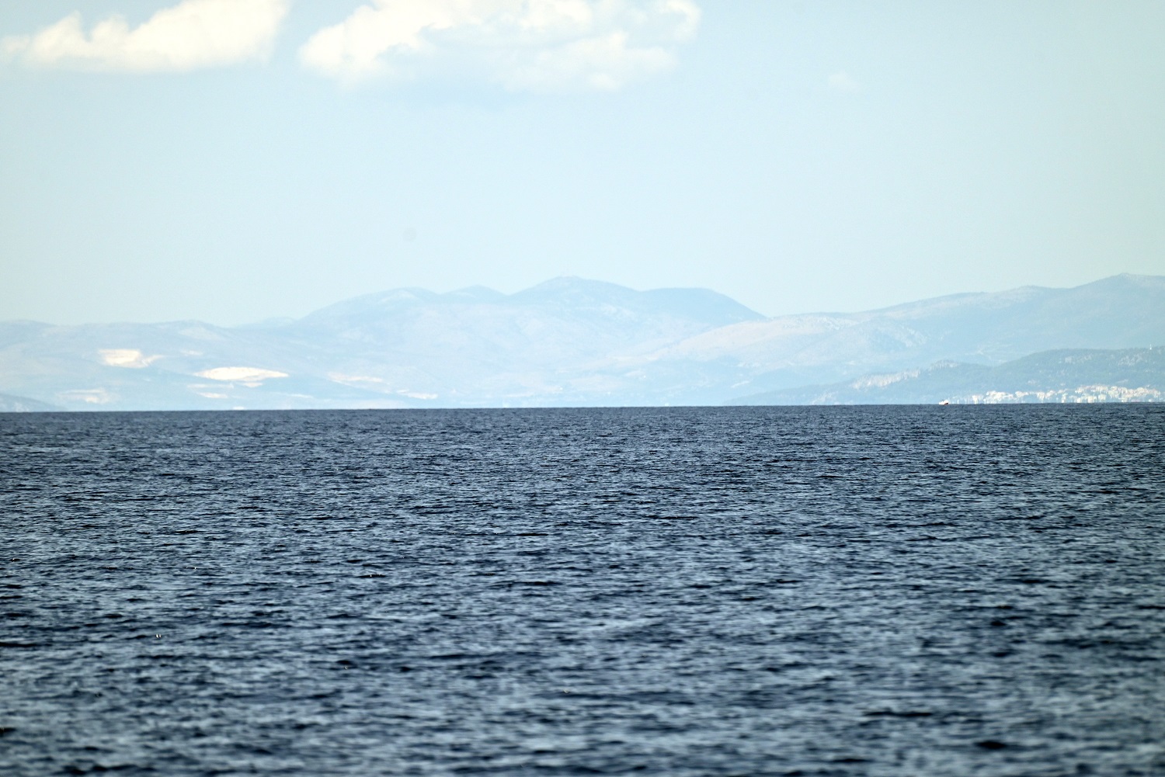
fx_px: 9711
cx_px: 582
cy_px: 388
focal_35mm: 300
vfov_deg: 4.6
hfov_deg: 6.9
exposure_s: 1/2500
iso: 250
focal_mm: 300
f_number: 5.6
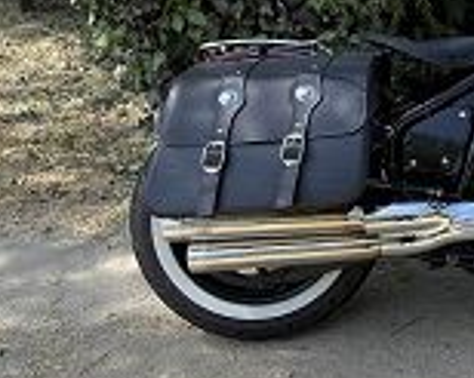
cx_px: 563
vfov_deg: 22.9
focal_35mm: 66
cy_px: 92
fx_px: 925
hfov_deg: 25.8
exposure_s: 1/1135
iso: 32
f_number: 1.6
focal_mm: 4.2
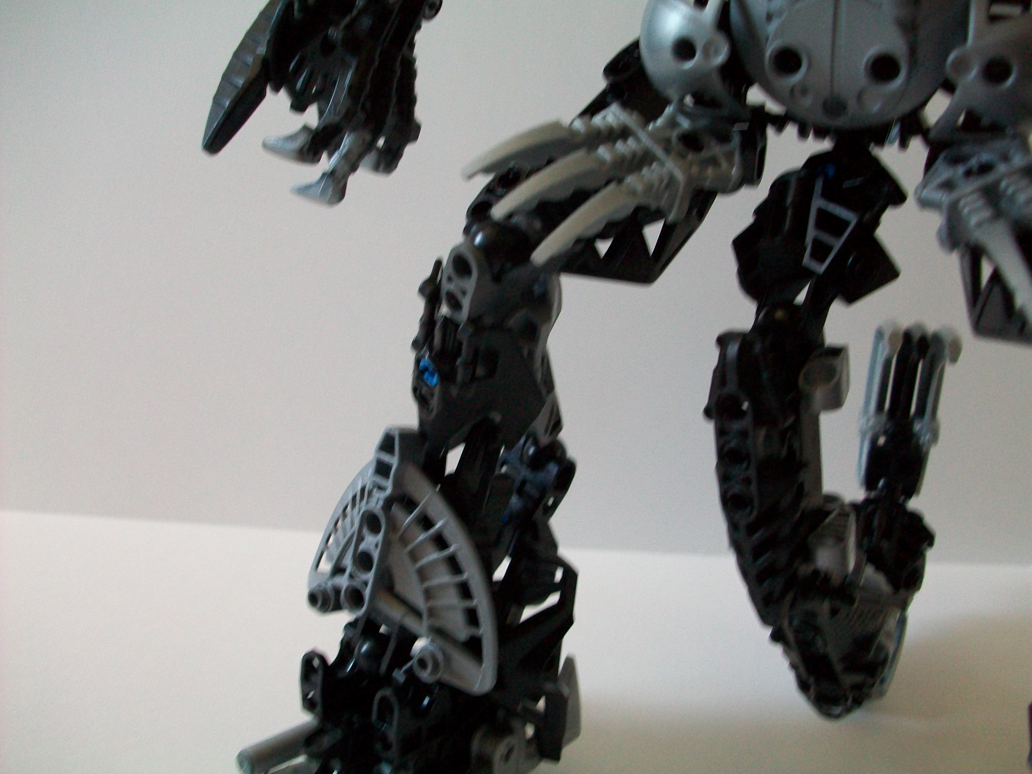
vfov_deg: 41.8
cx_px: 516
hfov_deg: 54.0
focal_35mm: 34
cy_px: 387
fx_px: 1014
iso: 160
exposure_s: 1/30
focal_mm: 5.7
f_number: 2.8
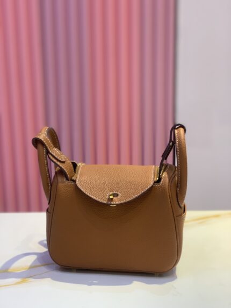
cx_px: 116
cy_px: 154
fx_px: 463
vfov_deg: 36.8
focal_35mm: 52
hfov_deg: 28.0
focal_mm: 6
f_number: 2.4
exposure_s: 1/100
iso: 100
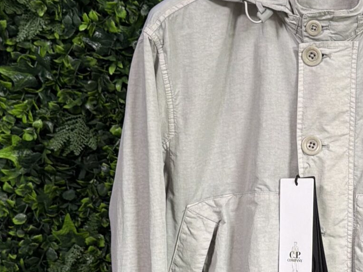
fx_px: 839
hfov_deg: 23.7
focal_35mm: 80
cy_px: 198
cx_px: 334
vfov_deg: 18.3
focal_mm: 6.76
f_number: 1.78
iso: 125
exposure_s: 1/84
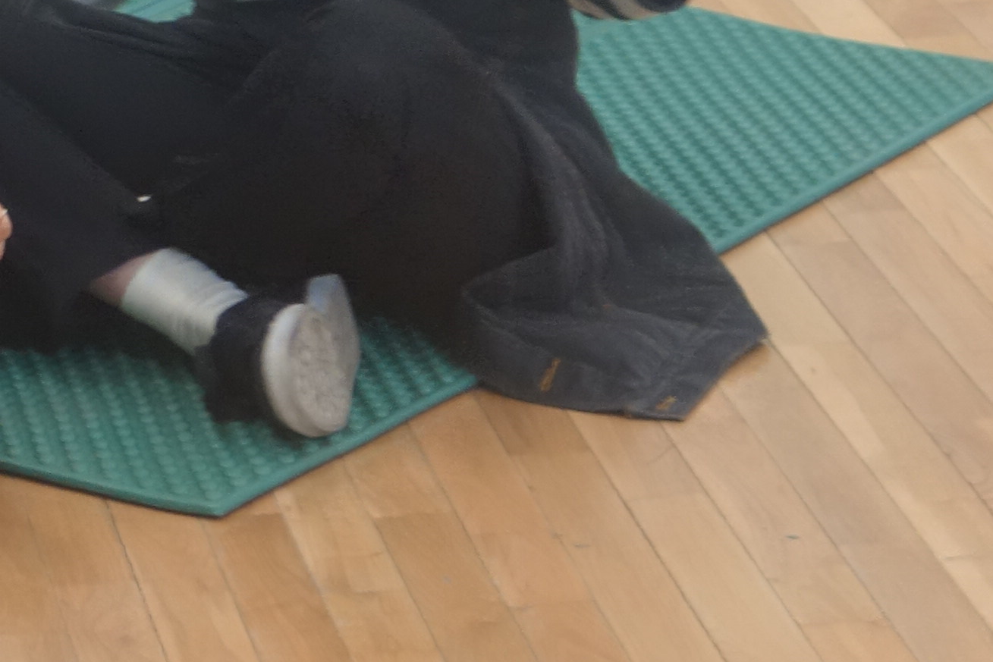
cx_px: -643
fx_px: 5765
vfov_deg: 6.5
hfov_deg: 9.5
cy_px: -411
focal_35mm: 209
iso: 500
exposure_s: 1/60
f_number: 3.2
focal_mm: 18.45
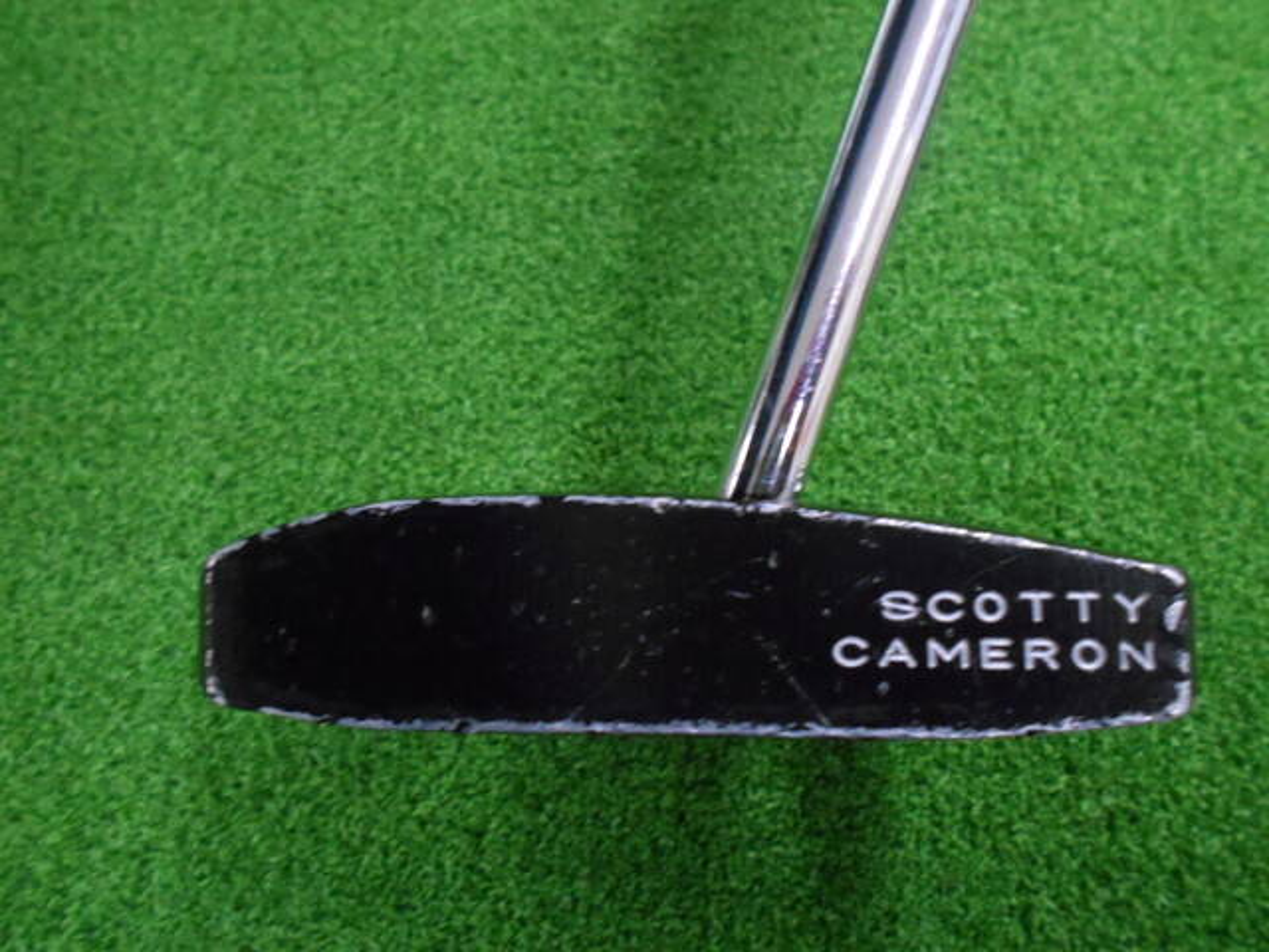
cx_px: 634
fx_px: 953
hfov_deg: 67.3
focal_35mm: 26
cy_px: 476
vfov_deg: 53.1
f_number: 3.2
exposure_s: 1/50
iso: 800
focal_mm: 4.6
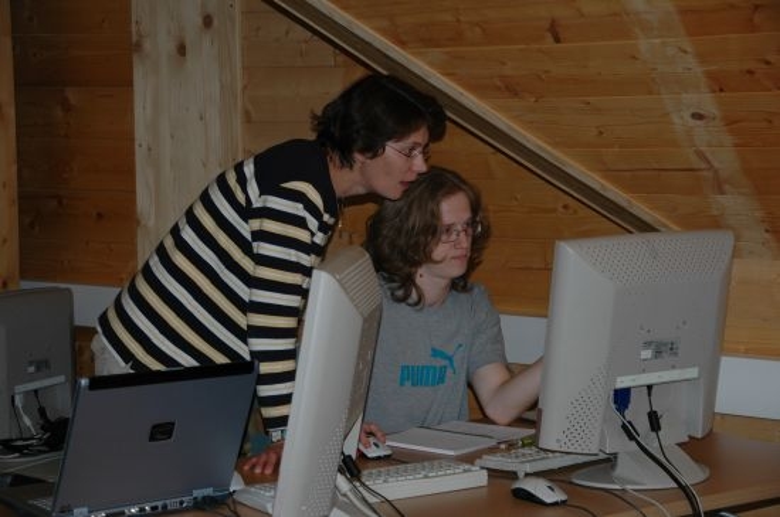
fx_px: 1688
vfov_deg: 17.4
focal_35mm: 78
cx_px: 390
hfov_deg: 26.0
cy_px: 258
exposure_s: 1/60
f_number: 5
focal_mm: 52
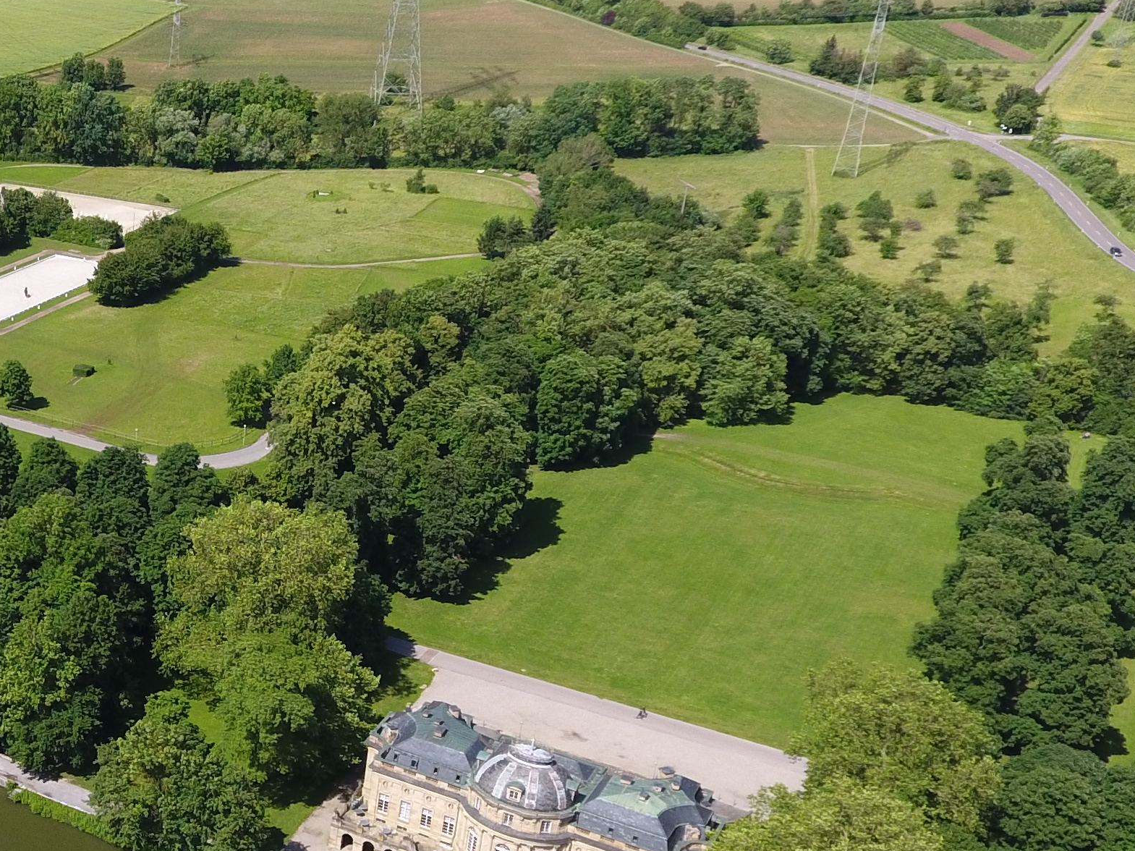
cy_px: 549
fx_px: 1672
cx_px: -129
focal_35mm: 51
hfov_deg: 32.7
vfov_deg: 28.4
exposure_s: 1/654
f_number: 2.8
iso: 100
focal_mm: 3.61
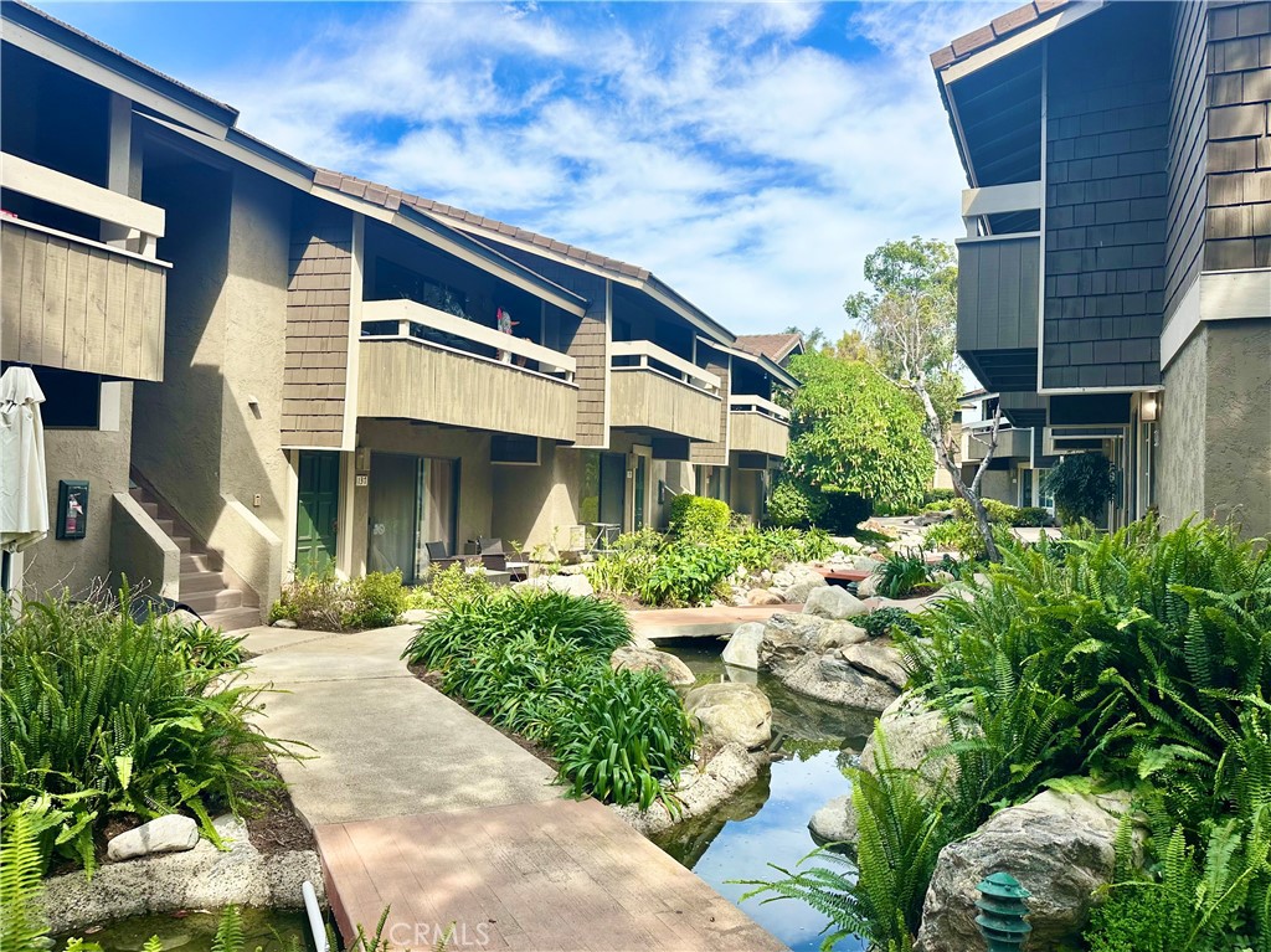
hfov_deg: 71.6
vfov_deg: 56.8
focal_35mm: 24
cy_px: 476
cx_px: 636
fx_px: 881
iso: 80
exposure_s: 1/2299
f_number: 1.78
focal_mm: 6.86
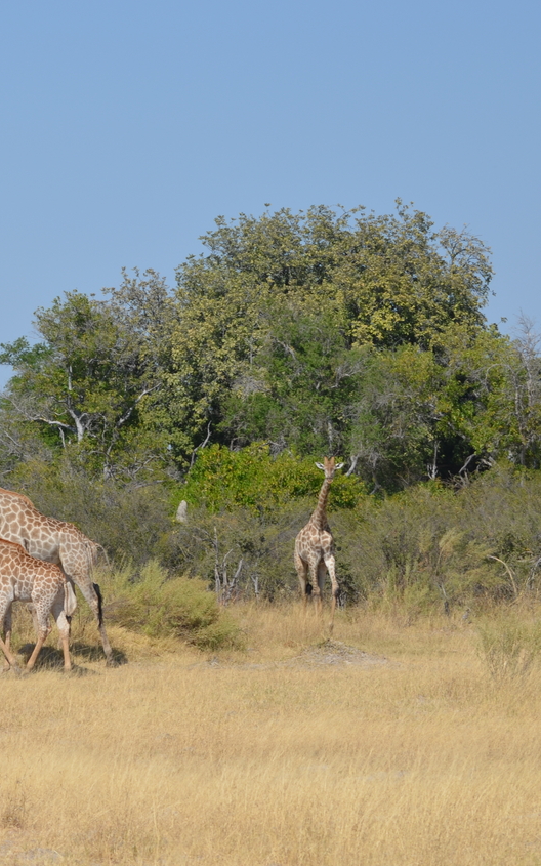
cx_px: -38
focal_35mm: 231
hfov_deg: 5.7
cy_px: 434
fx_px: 5450
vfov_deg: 9.1
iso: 100
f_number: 9
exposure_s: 1/320
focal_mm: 100
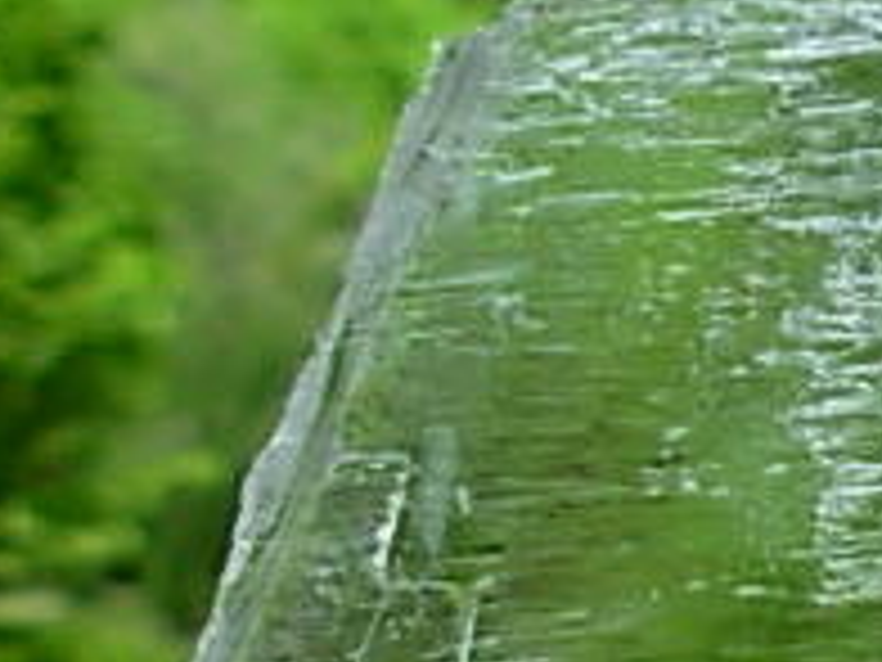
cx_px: 1845
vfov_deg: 7.4
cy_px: 644
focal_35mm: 199
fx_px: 5070
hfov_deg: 9.2
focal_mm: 6.3
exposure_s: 1/527
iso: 50
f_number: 2.9
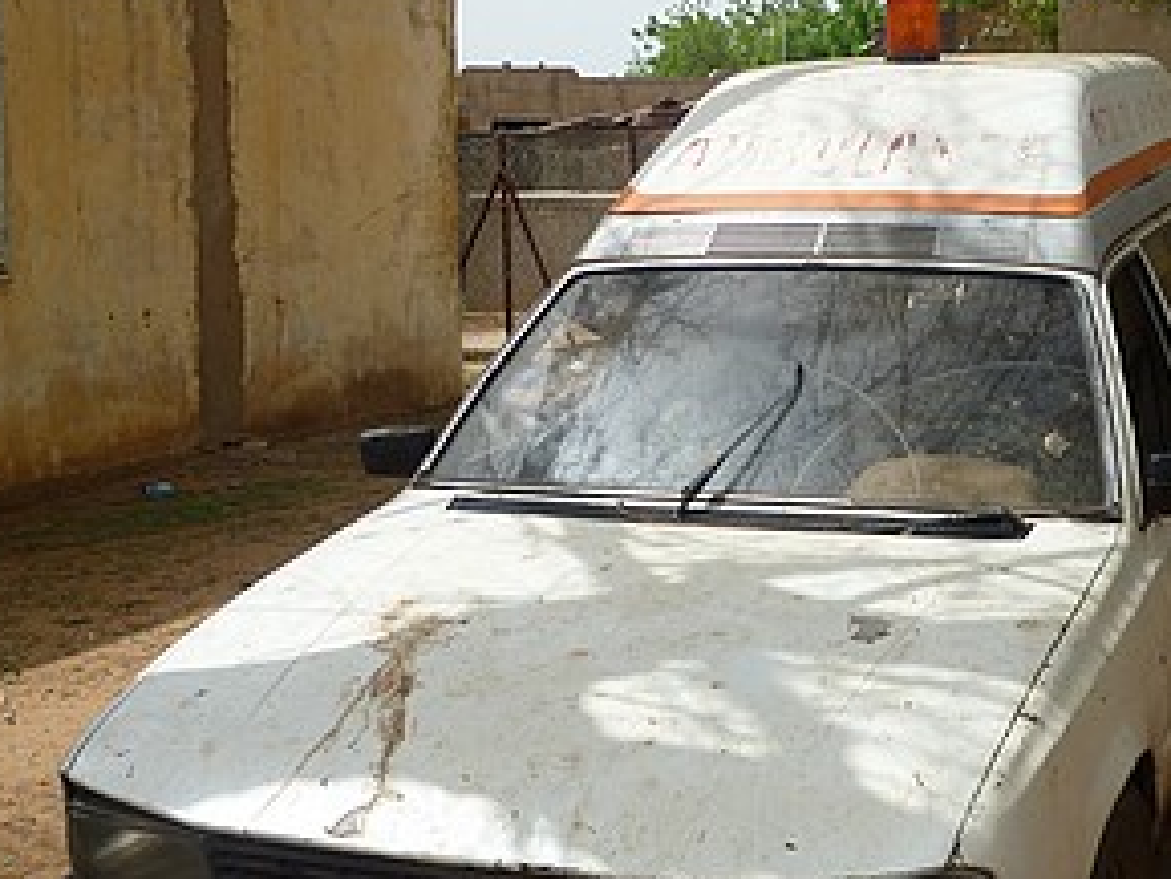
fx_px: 2166
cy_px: 448
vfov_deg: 22.9
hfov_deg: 29.9
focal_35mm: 64
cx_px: 823
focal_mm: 6.6
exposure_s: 1/125
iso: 80
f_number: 9
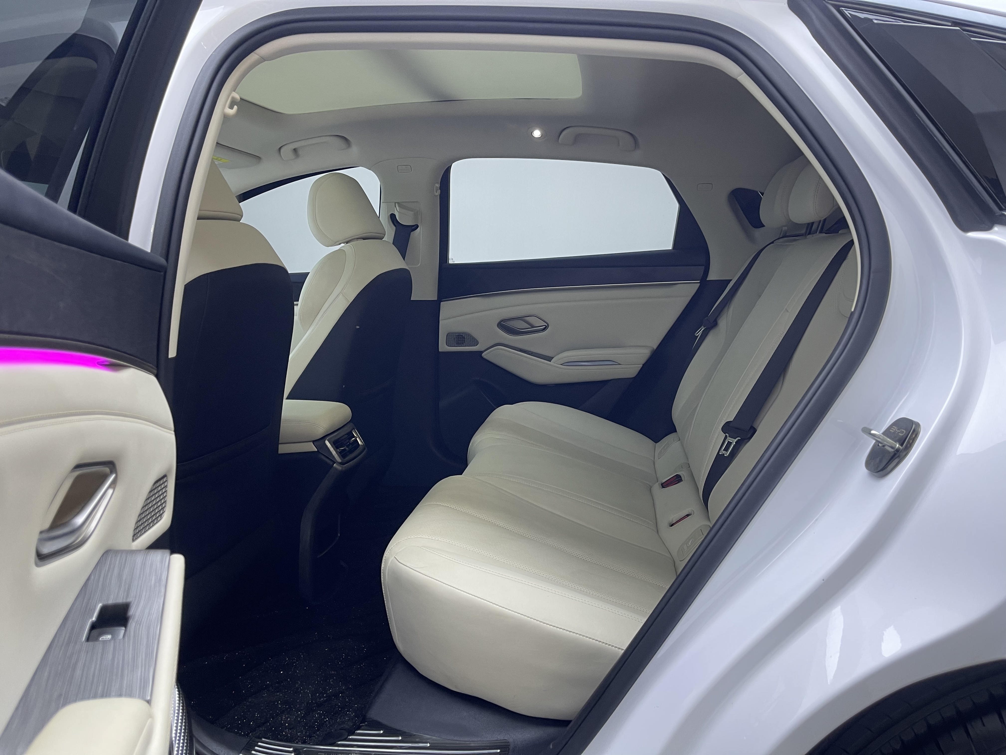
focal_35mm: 25
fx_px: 727
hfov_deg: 69.4
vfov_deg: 54.9
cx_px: 503
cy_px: 378
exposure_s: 1/50
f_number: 1.6
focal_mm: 5.1
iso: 80
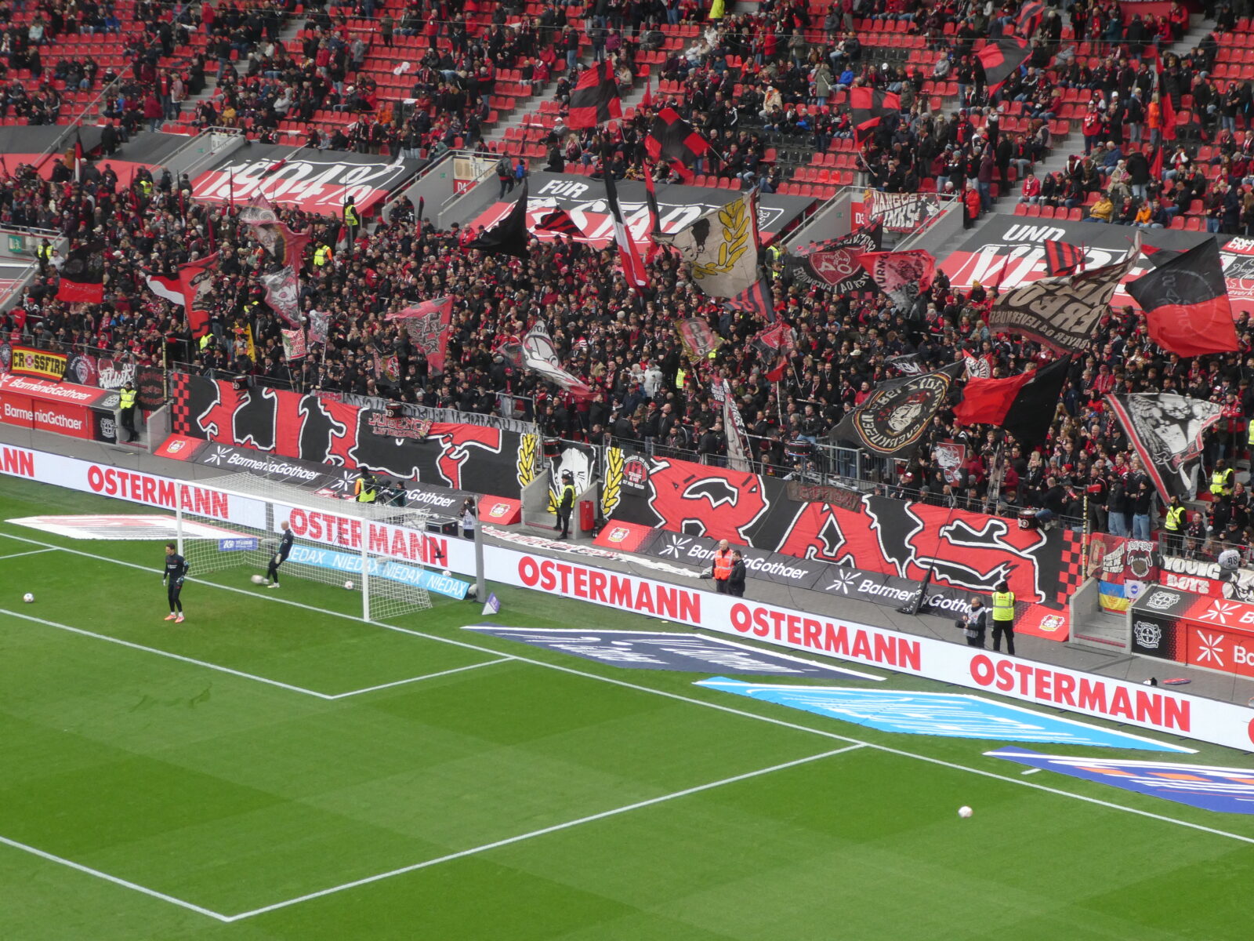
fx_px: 3260
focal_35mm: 90
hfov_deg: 21.8
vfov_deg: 16.4
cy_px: 470
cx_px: 627
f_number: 4.9
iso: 200
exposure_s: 1/125
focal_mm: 16.1
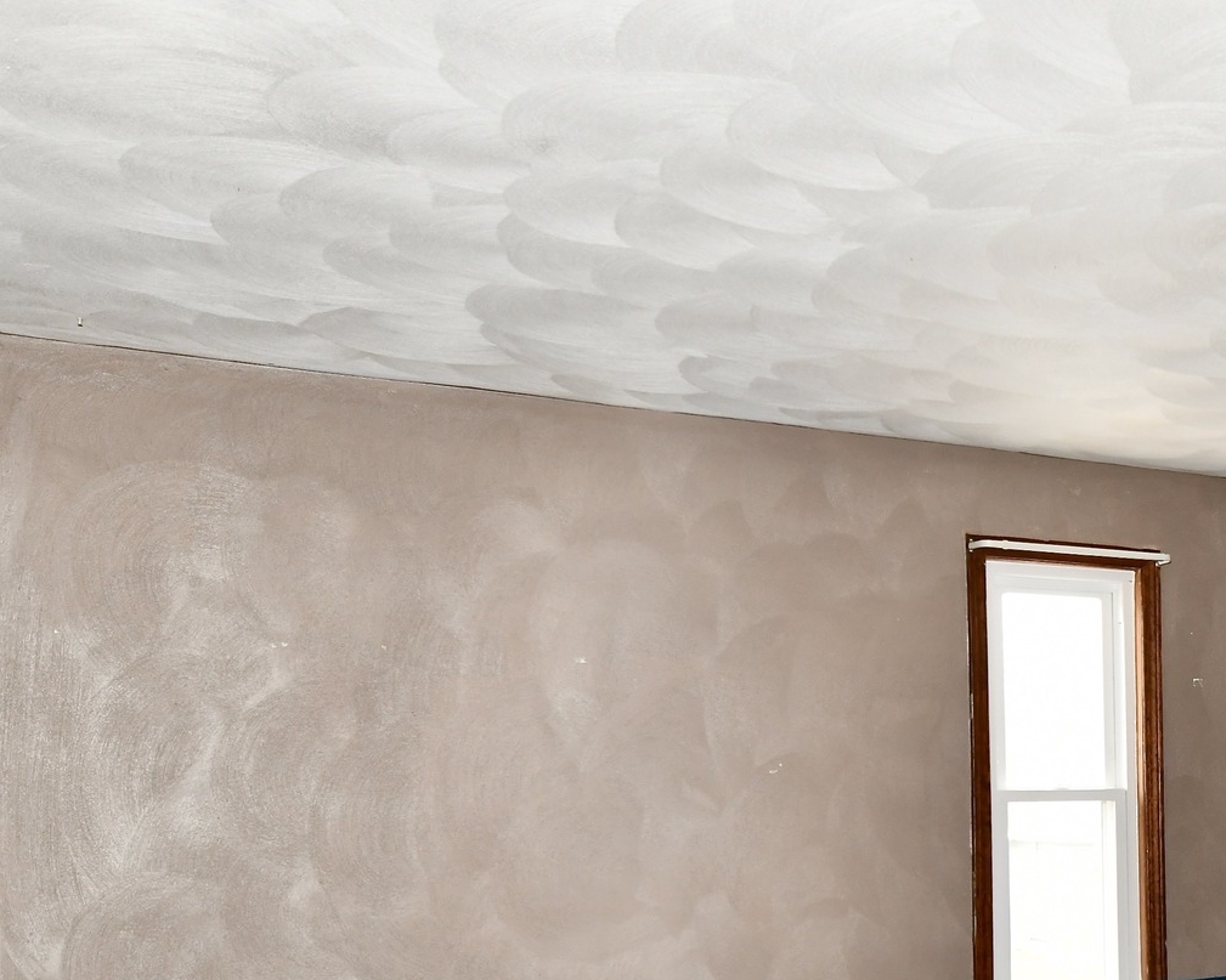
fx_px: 1451
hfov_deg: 40.0
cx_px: 1238
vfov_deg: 35.5
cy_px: 845
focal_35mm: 40
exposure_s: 1/60
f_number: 6.3
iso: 640
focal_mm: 14
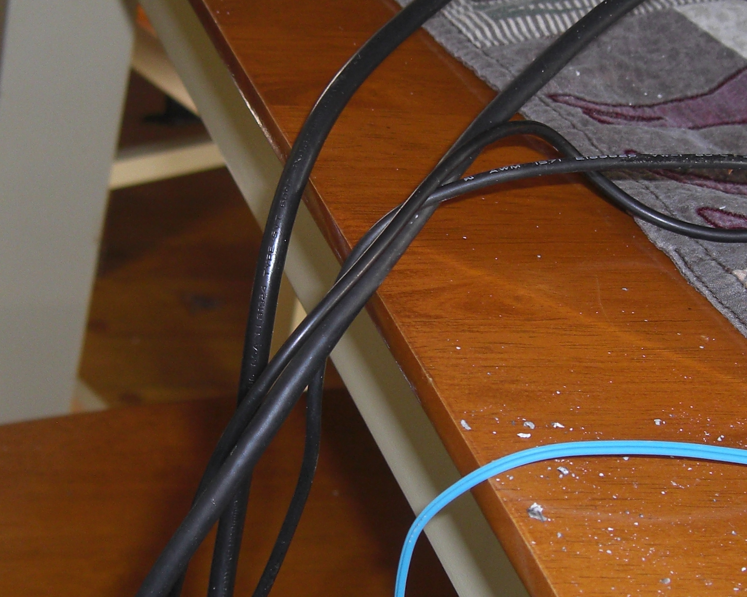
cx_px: 383
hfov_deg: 21.7
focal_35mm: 88
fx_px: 1945
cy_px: 307
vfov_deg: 17.5
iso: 100
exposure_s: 1/30
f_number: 2.8
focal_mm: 7.9
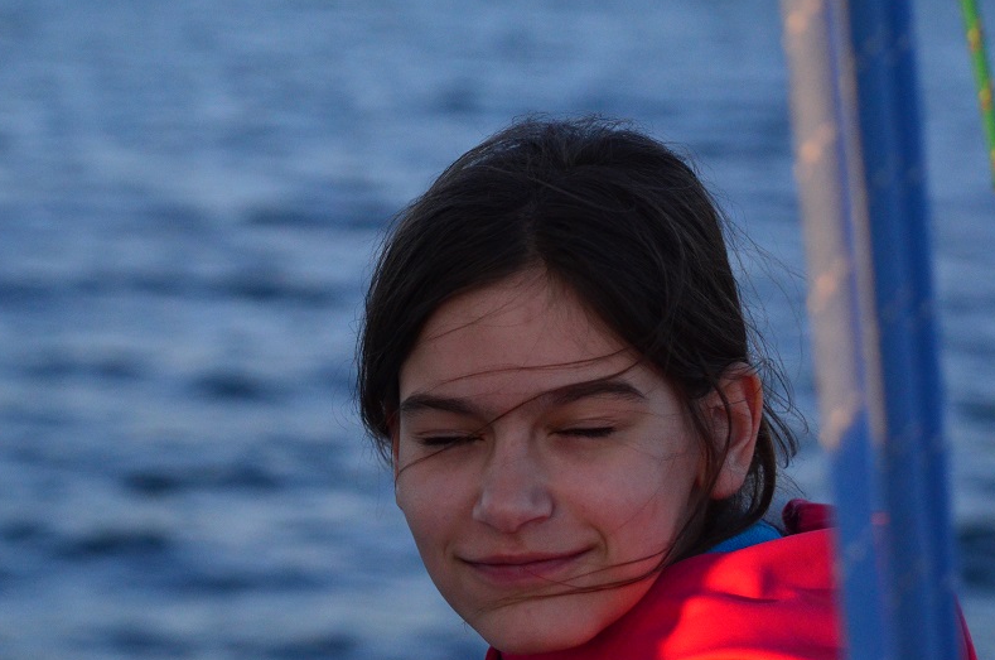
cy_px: 285
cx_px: 411
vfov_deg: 10.3
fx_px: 3669
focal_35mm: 133
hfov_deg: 15.4
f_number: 4.5
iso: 2000
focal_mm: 70
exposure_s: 1/2500
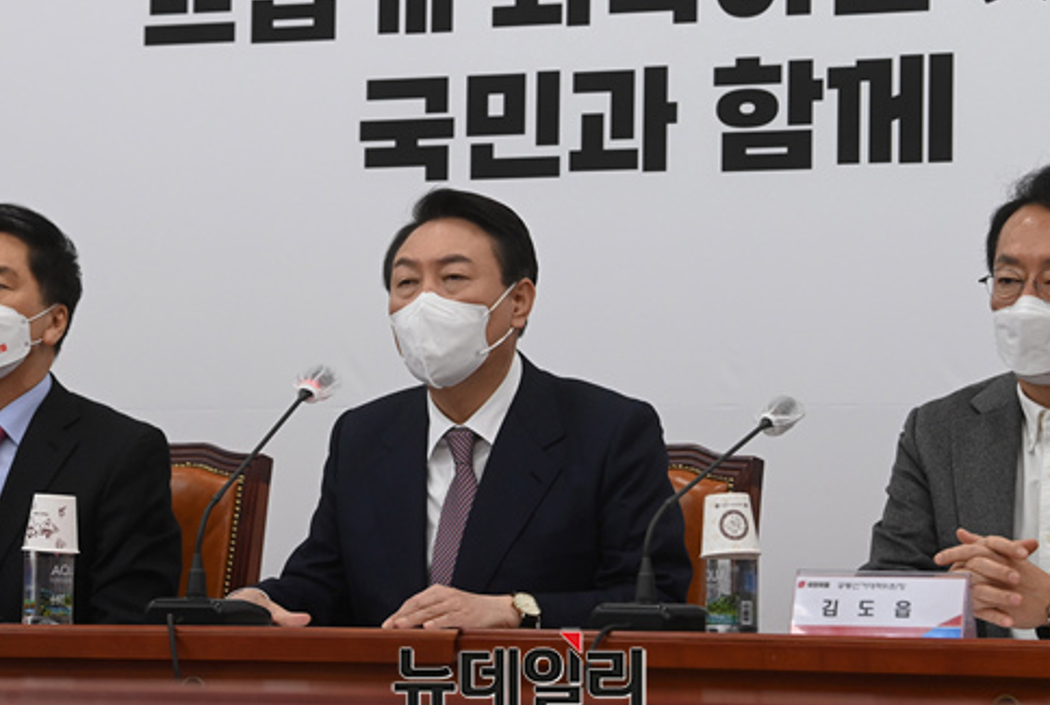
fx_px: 3946
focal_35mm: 135
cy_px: 299
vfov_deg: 10.2
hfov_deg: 15.2
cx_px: 514
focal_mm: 102
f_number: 5.6
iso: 1600
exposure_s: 1/250
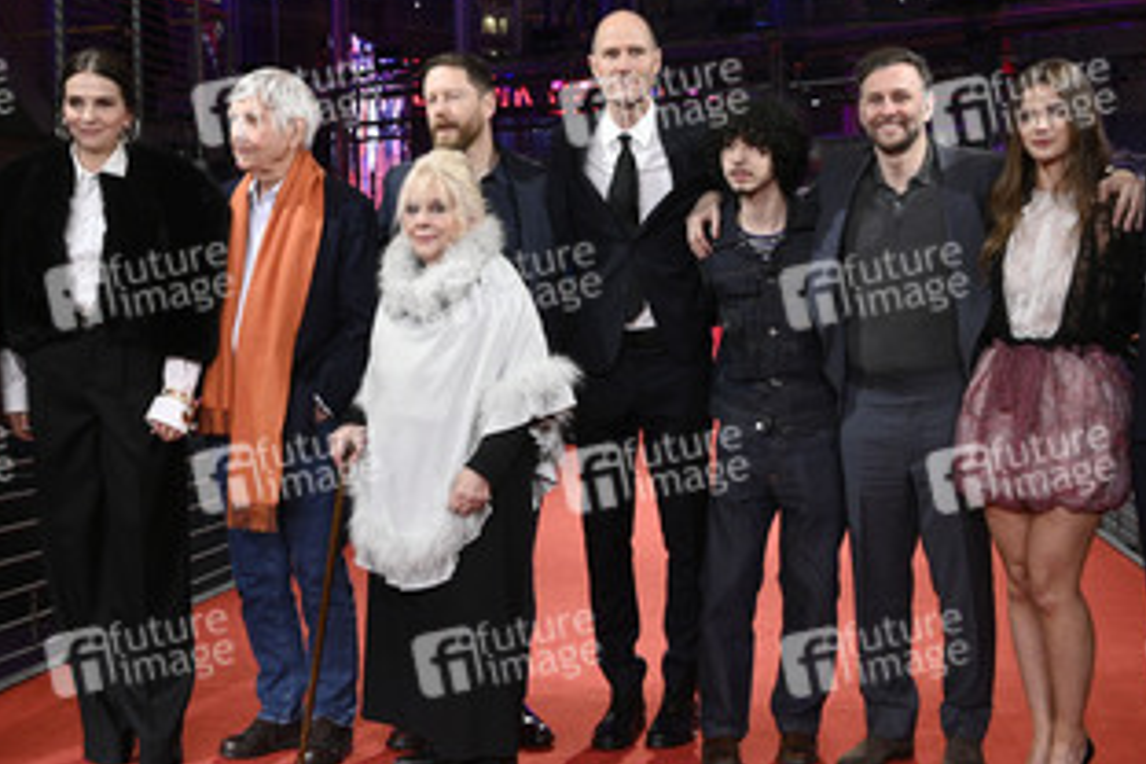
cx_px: 556
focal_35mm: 52
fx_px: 1655
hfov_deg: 38.2
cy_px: 378
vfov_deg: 26.0
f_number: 5.6
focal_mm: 36
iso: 4000
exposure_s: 1/250
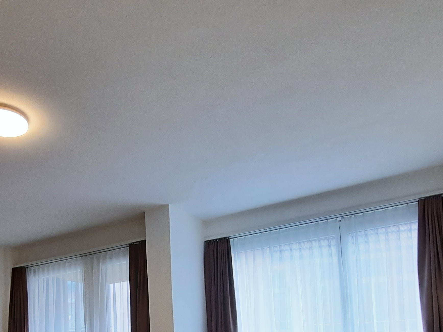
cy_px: 325
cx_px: 151
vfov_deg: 41.3
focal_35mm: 30
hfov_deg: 58.7
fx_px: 384
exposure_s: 1/50
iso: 64
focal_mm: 1.74
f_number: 2.2
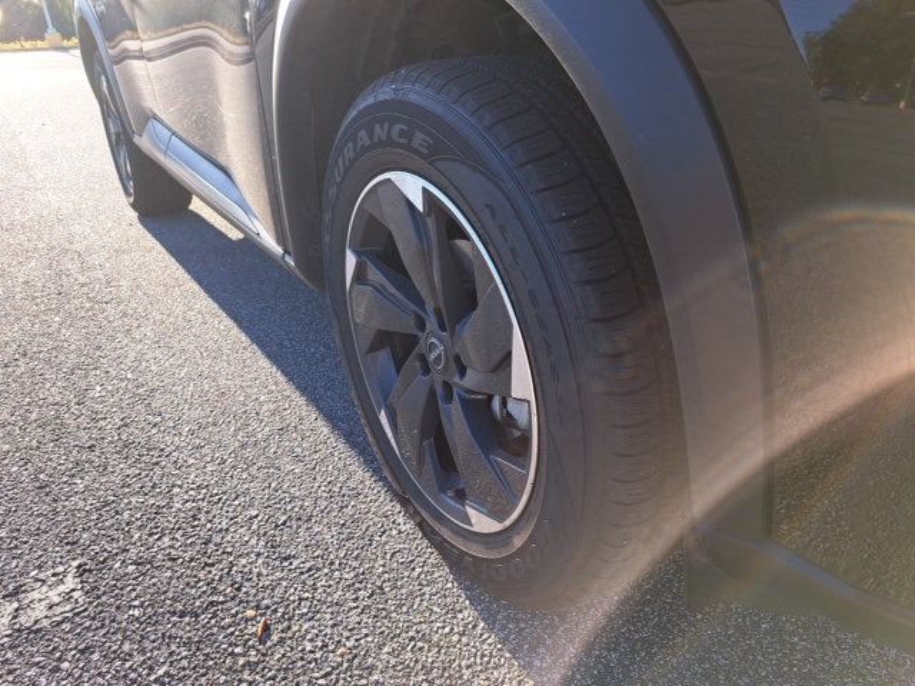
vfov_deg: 56.8
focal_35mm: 24
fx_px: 634
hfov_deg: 71.6
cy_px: 343
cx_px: 458
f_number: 1.8
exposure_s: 1/318
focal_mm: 5.23
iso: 50
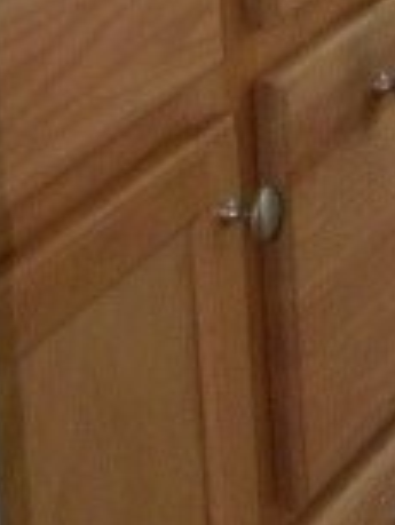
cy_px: -539
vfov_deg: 9.8
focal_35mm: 186
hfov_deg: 7.4
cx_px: 972
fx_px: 2826
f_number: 3.2
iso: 400
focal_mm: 6.6
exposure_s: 1/36.2
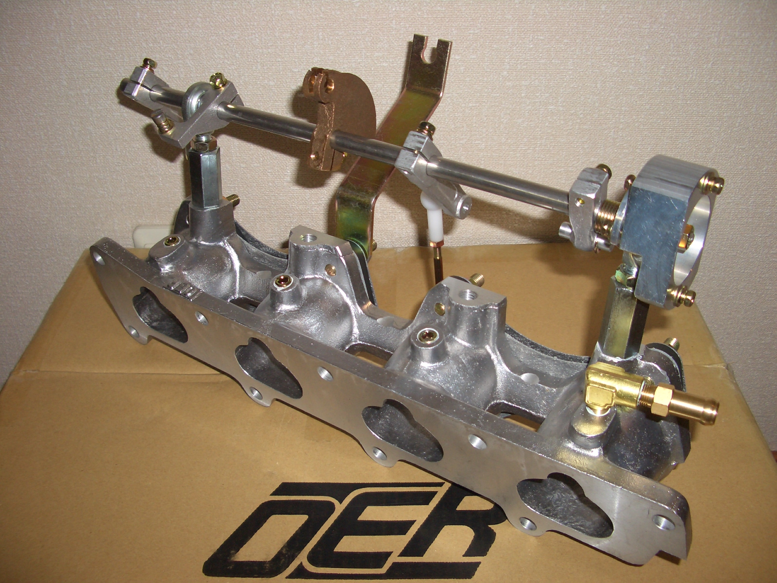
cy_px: 292
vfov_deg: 40.7
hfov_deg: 52.6
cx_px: 388
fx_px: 786
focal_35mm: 35
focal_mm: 5.8
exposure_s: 1/60
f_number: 2.6
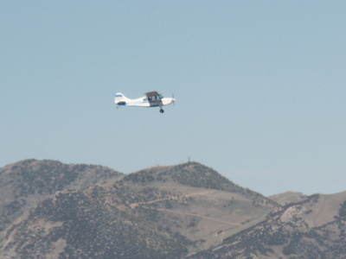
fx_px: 1989
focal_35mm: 199
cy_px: 130
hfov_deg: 9.9
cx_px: 173
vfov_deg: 7.5
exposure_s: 1/1000
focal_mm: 50.48
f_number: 5.6
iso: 100
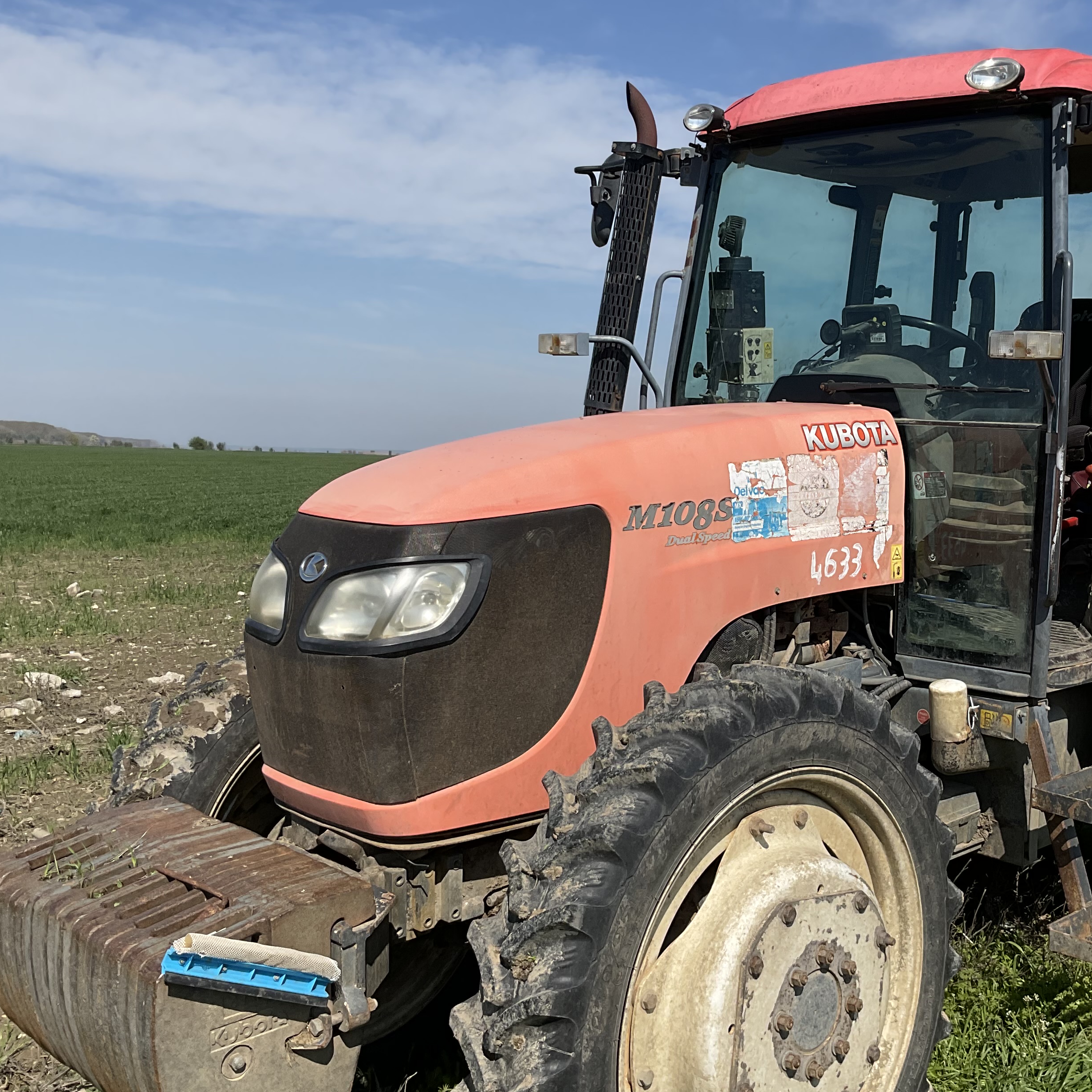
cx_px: 778
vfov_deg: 40.0
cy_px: 524
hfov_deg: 39.3
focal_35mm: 42
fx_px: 1499
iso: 16
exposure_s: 1/2538
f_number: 1.8
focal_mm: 3
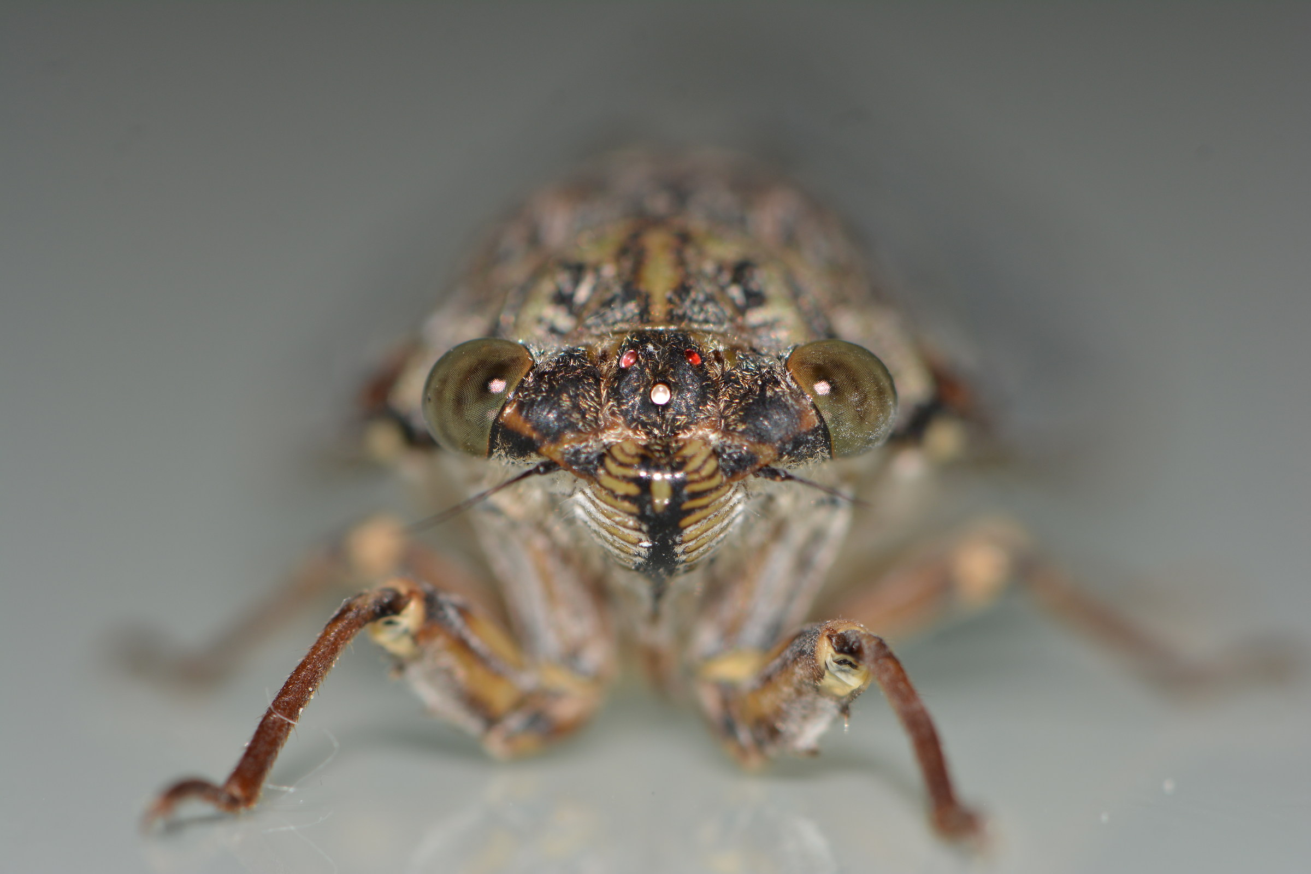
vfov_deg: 10.8
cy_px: 437
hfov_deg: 16.1
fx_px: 4643
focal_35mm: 128
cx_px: 656
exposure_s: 1/25
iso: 100
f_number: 11
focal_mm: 85
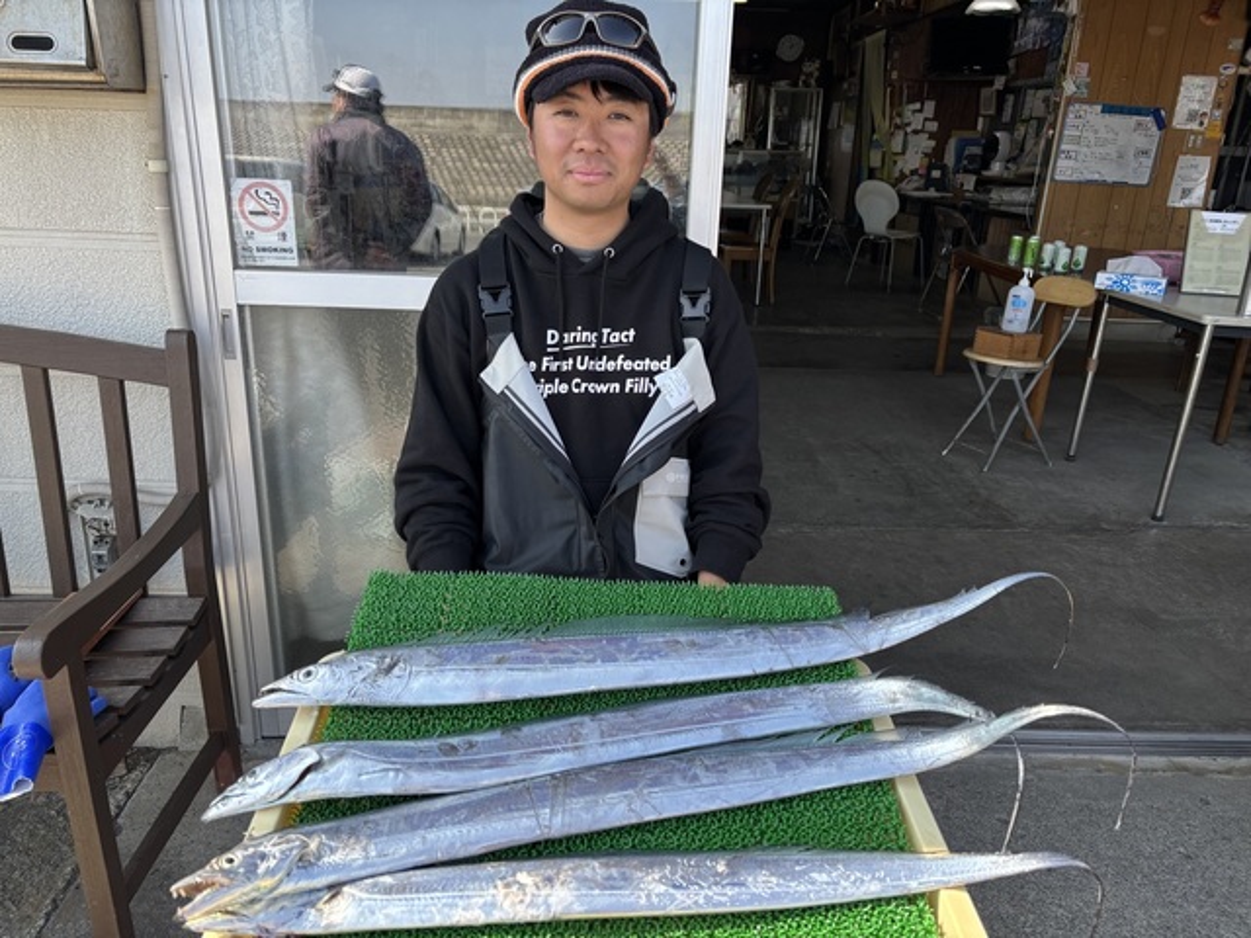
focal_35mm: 26
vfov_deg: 53.1
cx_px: 626
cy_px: 469
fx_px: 940
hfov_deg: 67.3
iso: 50
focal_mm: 5.96
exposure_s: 1/562
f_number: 1.6
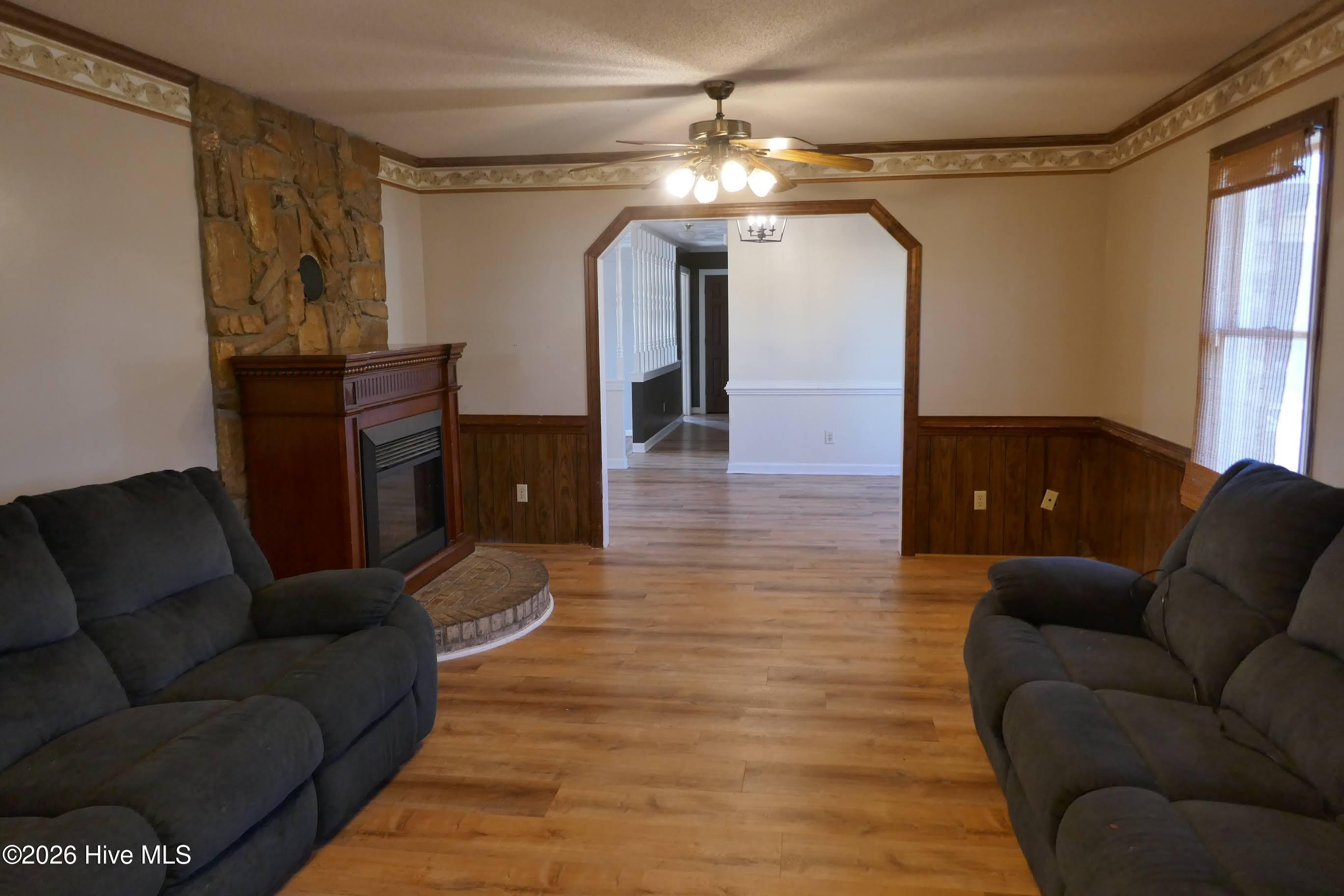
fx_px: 933
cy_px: 448
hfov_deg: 71.5
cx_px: 672
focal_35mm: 25
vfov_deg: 51.3
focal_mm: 9.1
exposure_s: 1/60
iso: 500
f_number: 2.8
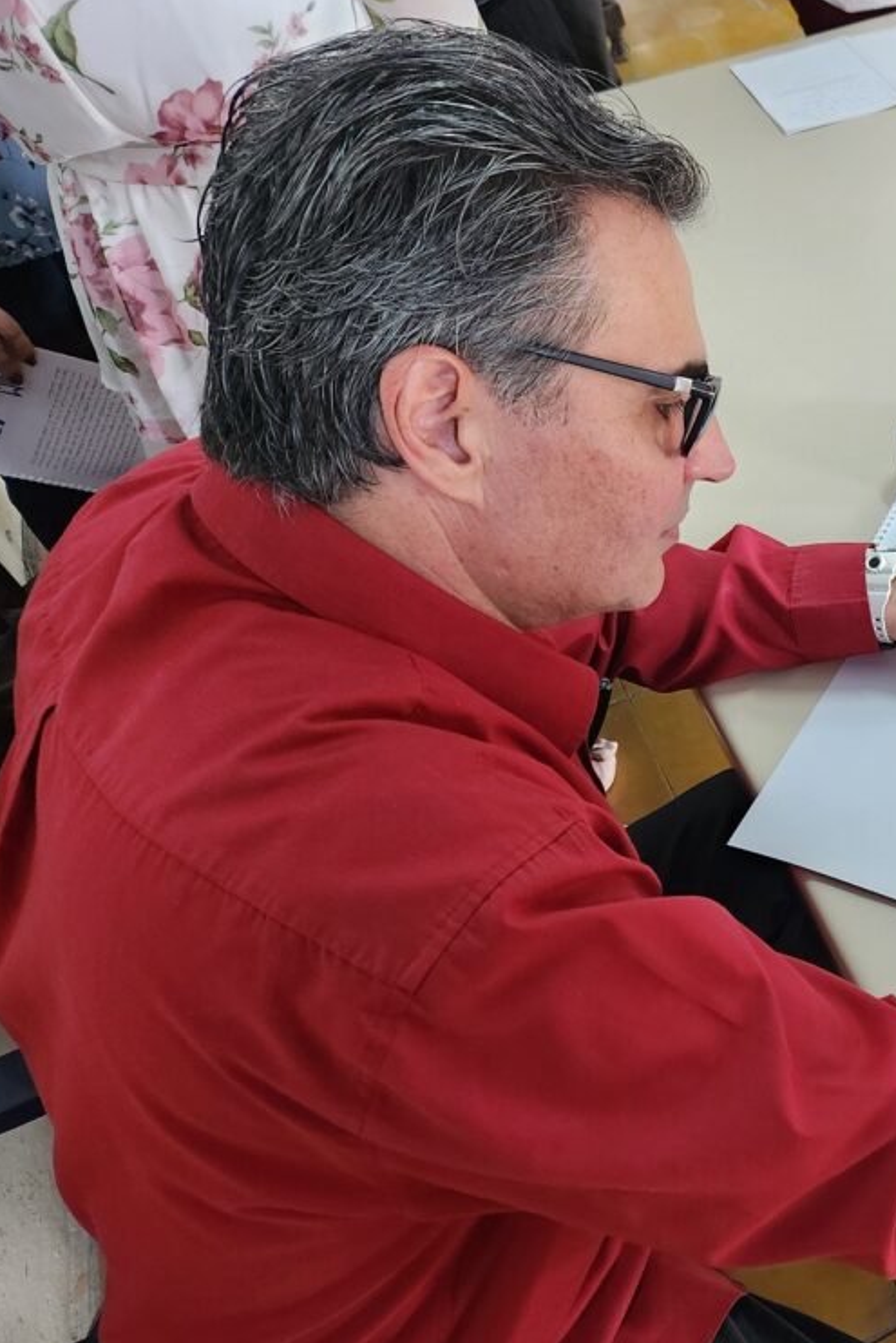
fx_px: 1231
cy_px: 677
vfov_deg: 57.2
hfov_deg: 35.7
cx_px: 918
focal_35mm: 33
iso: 640
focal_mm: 5.4
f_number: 1.8
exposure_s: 1/60
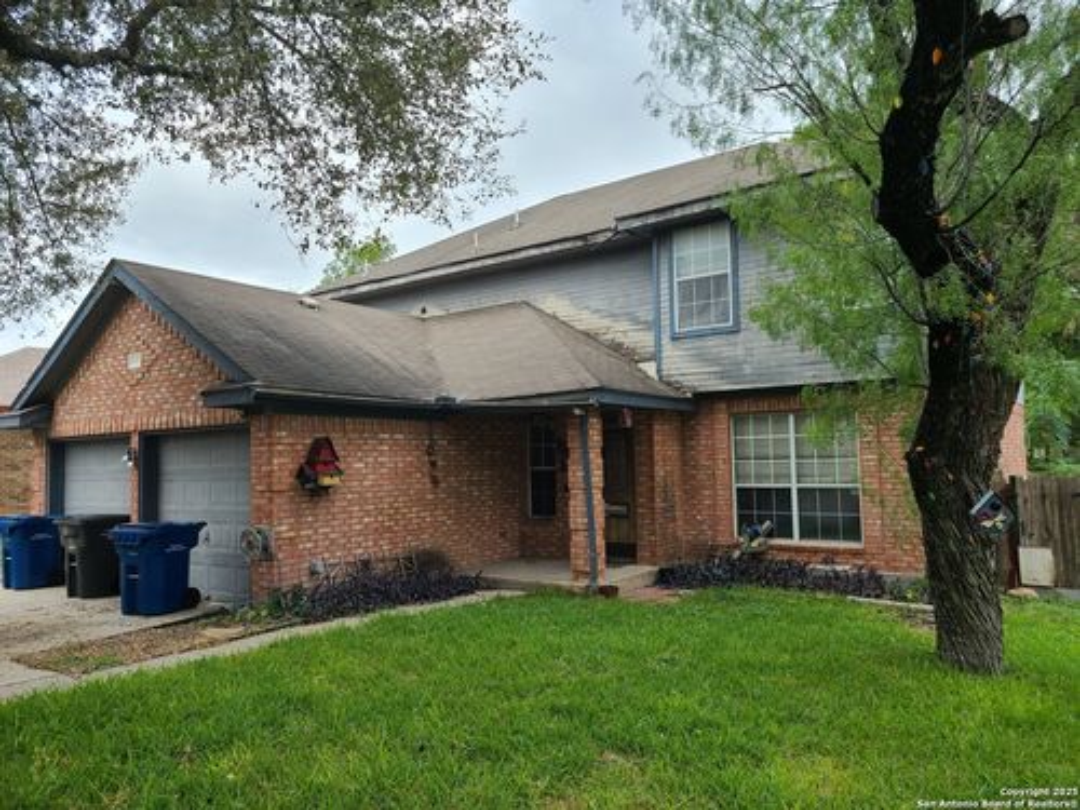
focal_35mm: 26
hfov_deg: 67.3
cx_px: 540
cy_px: 405
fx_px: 811
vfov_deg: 53.1
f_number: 1.8
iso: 40
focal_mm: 5.4
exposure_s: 1/378
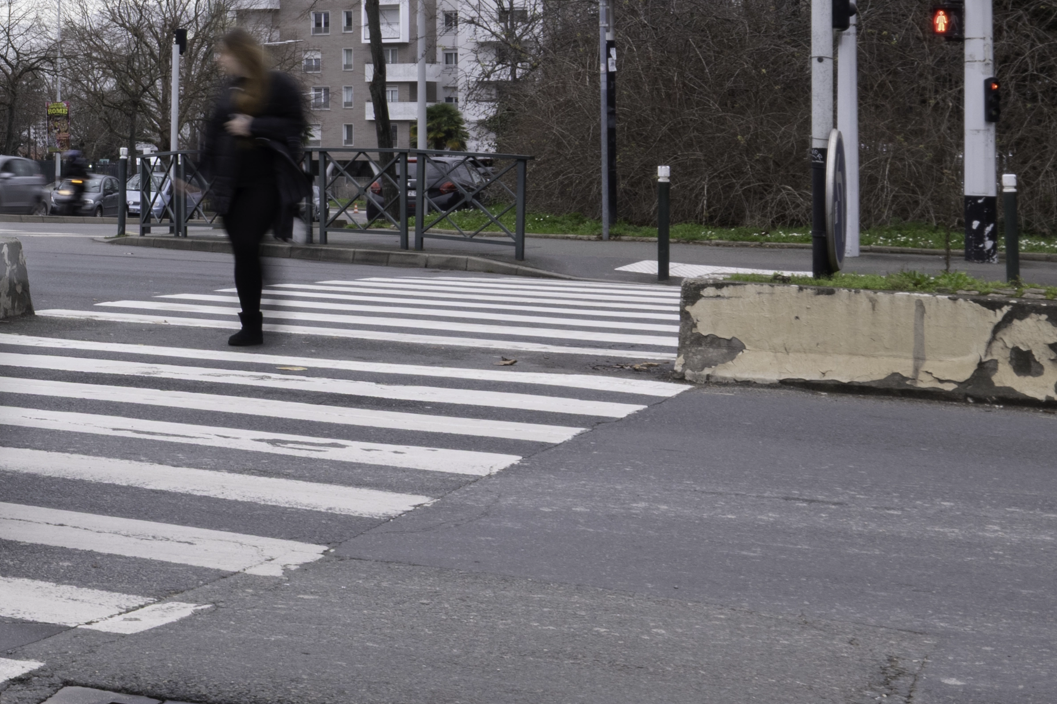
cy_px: 68
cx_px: -222
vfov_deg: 16.2
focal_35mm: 83
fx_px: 2436
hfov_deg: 22.5
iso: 100
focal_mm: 22
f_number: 16
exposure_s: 1/10
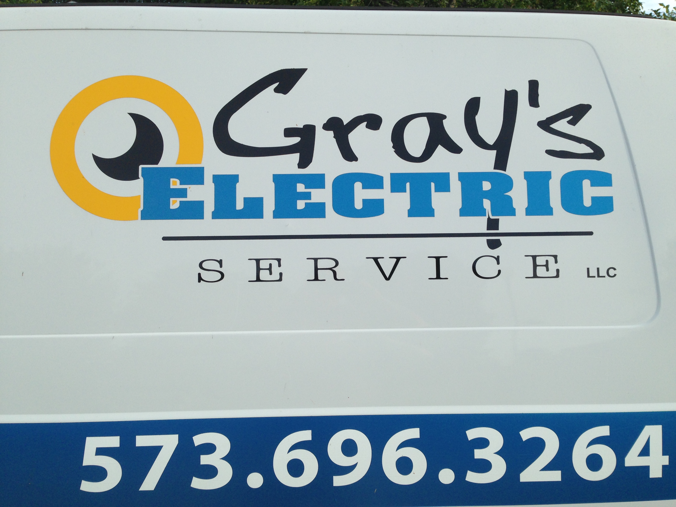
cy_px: 254
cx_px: 338
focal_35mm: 33
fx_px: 644
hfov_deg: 55.4
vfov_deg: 42.9
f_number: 2.4
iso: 50
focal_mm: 4.12
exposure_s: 1/809
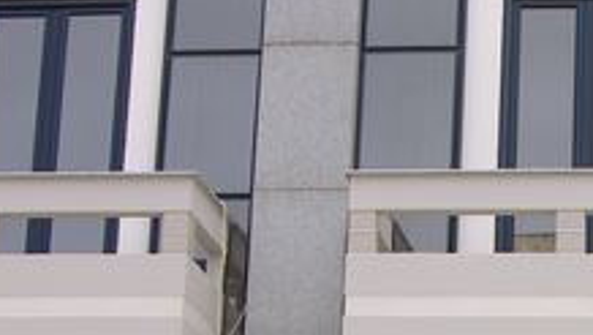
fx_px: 2203
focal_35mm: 140
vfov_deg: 8.6
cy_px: 414
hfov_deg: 15.0
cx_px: 620
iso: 50
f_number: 3.5
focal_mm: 8.9
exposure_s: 1/53.1
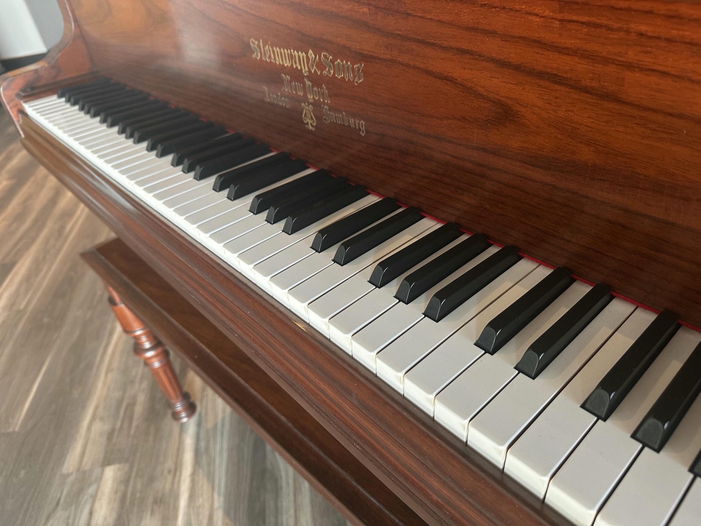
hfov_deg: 71.6
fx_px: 486
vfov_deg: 56.8
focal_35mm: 24
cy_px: 263
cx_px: 350
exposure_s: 1/60
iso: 200
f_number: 1.78
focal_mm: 6.86
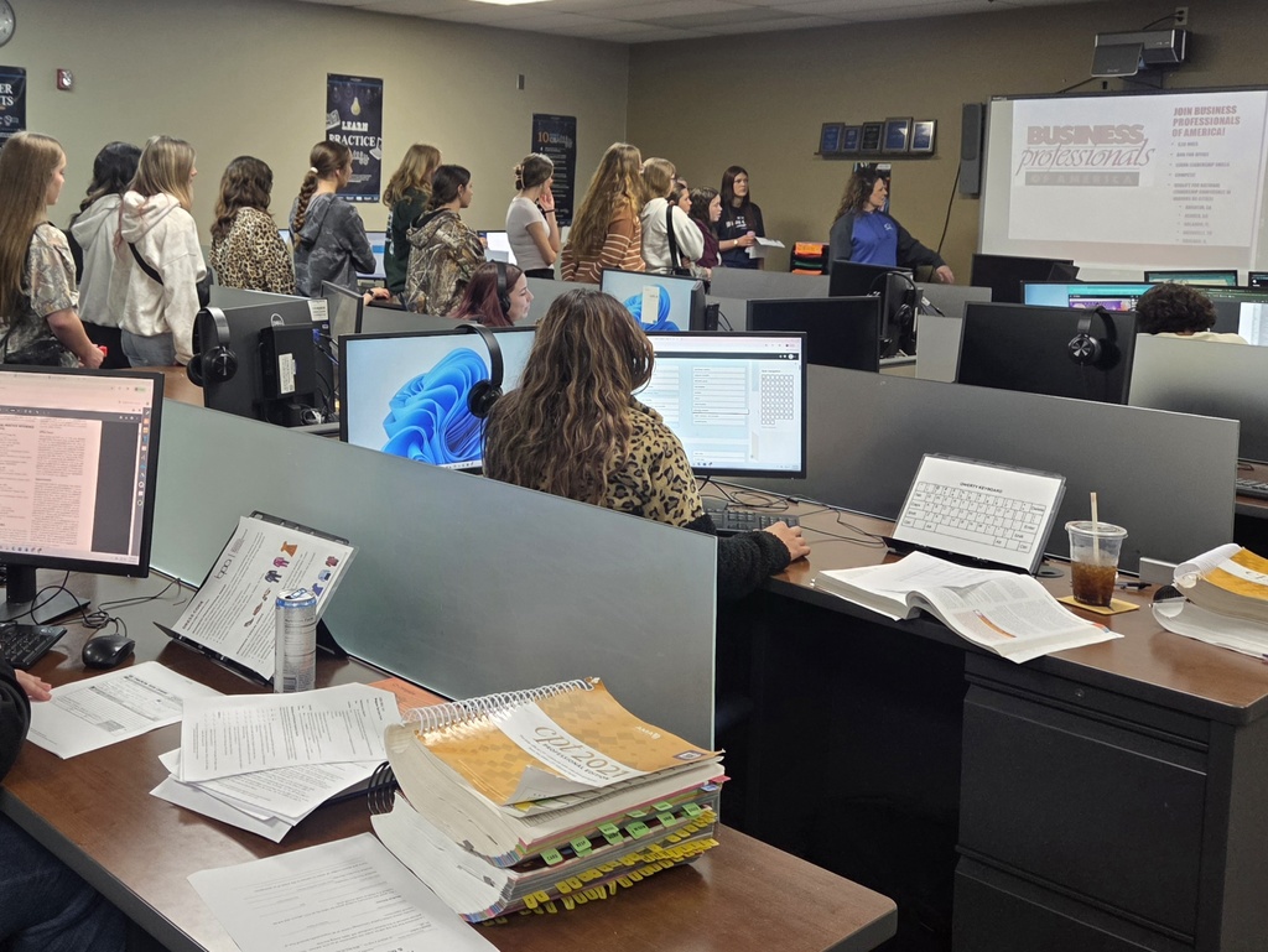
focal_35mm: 23
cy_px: 476
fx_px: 843
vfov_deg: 58.9
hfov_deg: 73.9
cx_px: 634
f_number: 1.8
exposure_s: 1/120
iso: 250
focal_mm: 5.4
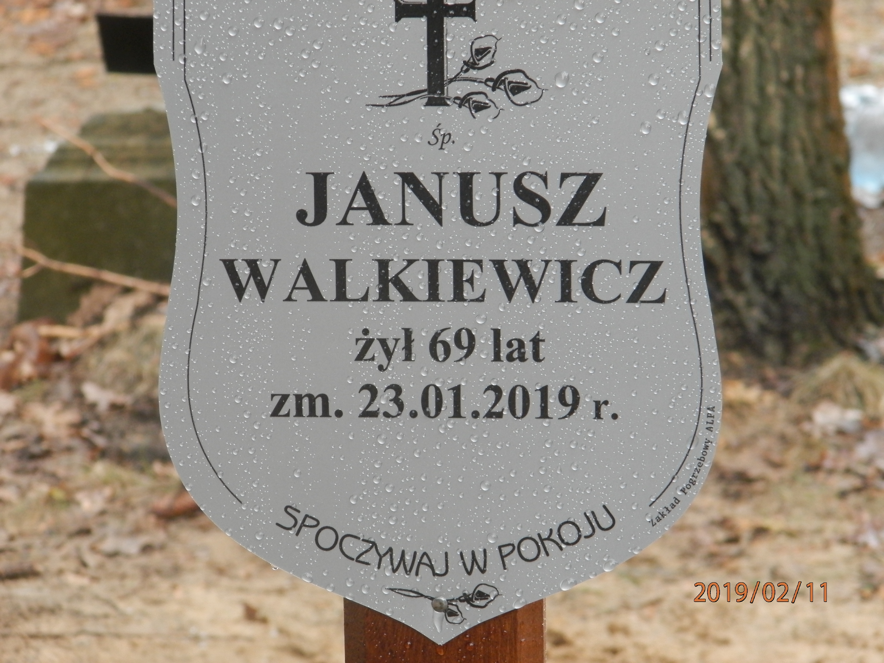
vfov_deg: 8.2
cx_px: 442
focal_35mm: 180
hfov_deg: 11.0
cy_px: 332
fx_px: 4597
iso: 200
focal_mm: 32.1
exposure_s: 1/50
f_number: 5.1
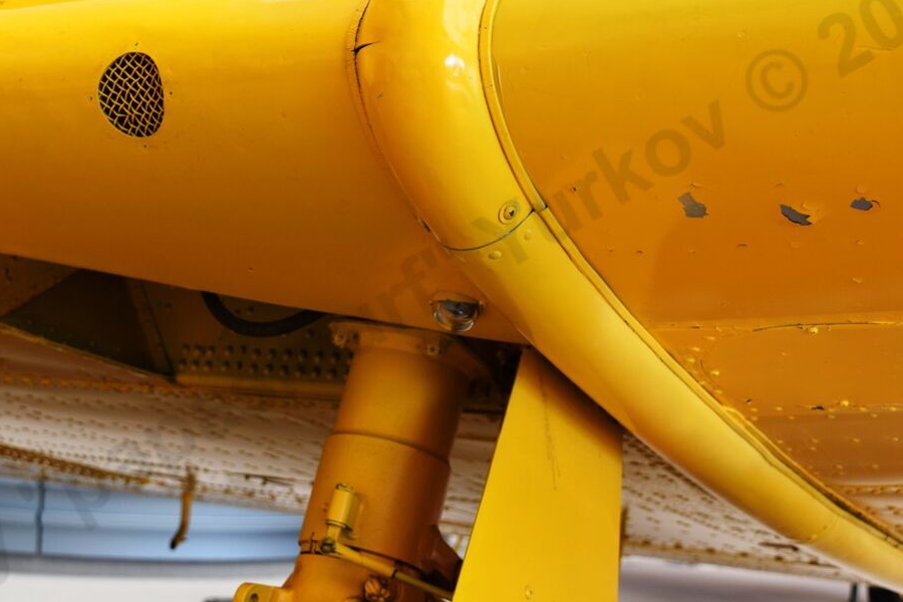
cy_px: 310
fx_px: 1605
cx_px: 382
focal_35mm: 64
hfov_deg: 31.4
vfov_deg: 21.2
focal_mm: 30
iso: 400
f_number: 6.3
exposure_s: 1/125
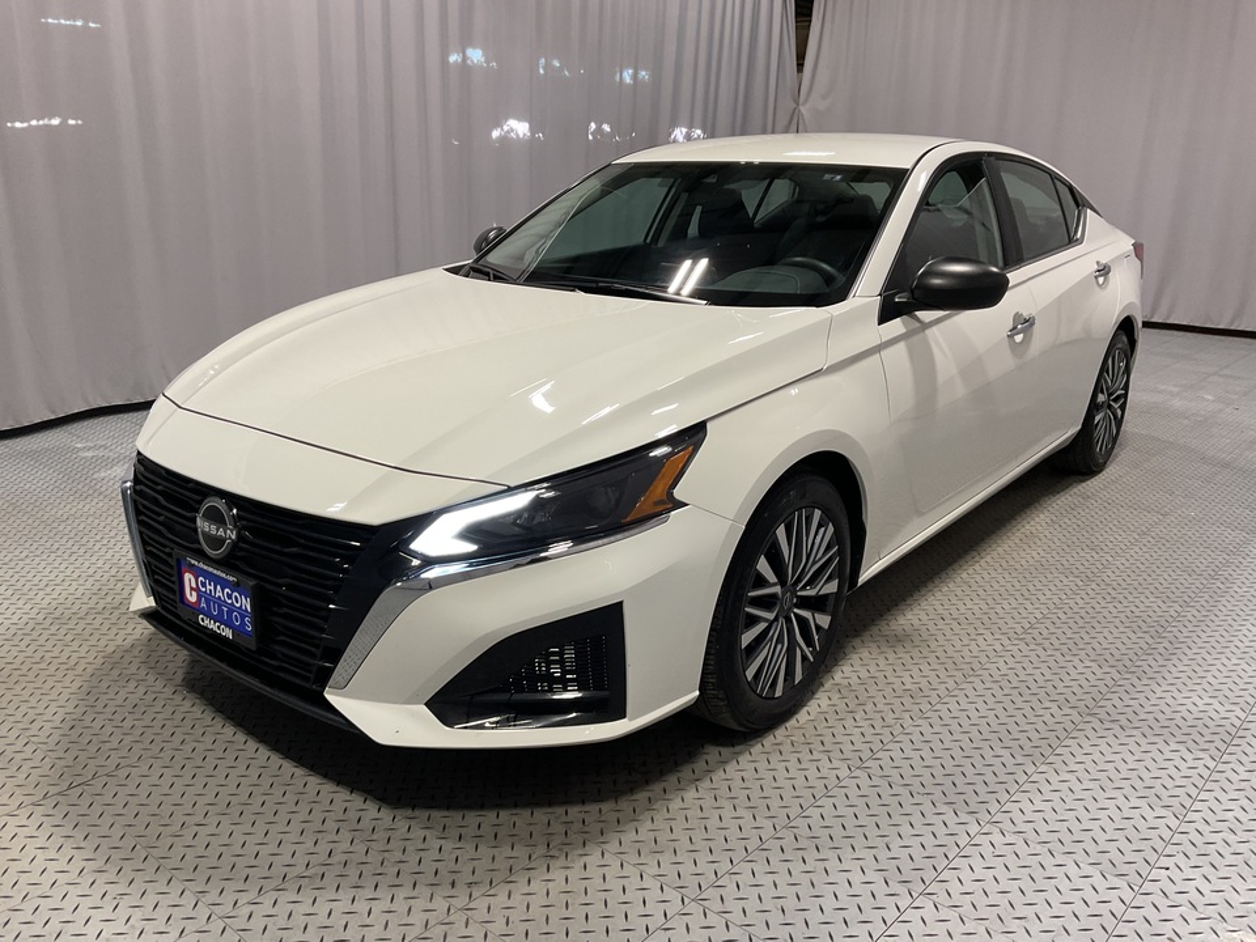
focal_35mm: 29
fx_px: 1052
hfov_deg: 61.7
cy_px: 471
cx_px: 628
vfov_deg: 48.2
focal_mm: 3
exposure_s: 1/100
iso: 50
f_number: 1.8
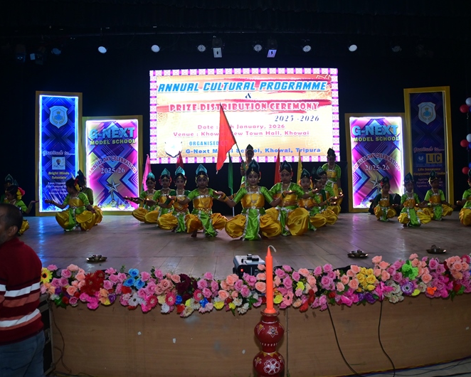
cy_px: 188
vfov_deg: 29.2
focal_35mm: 52
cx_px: 237
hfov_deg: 36.1
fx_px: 723
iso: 640
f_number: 5
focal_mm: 30.5
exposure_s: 1/100
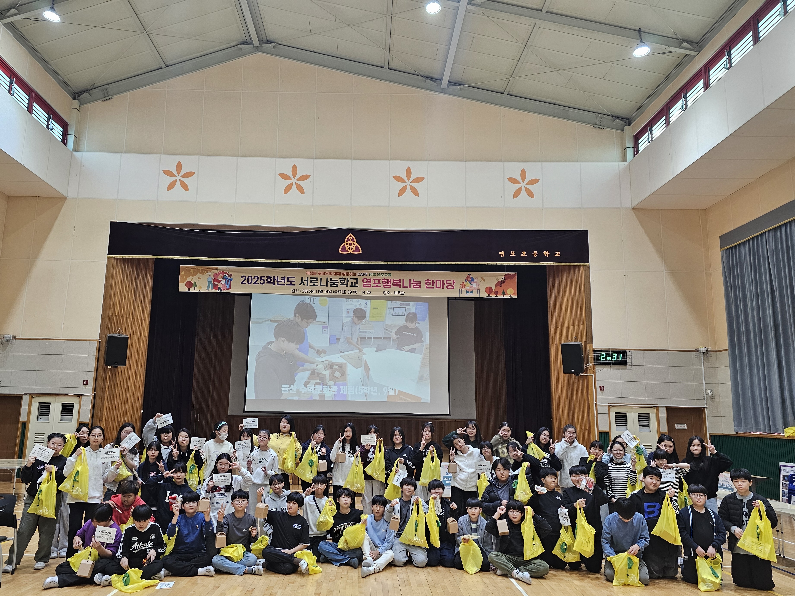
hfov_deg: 73.9
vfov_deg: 58.9
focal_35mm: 23
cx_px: 398
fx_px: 528
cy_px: 298
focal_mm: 6.3
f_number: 1.7
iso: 160
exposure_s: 1/120
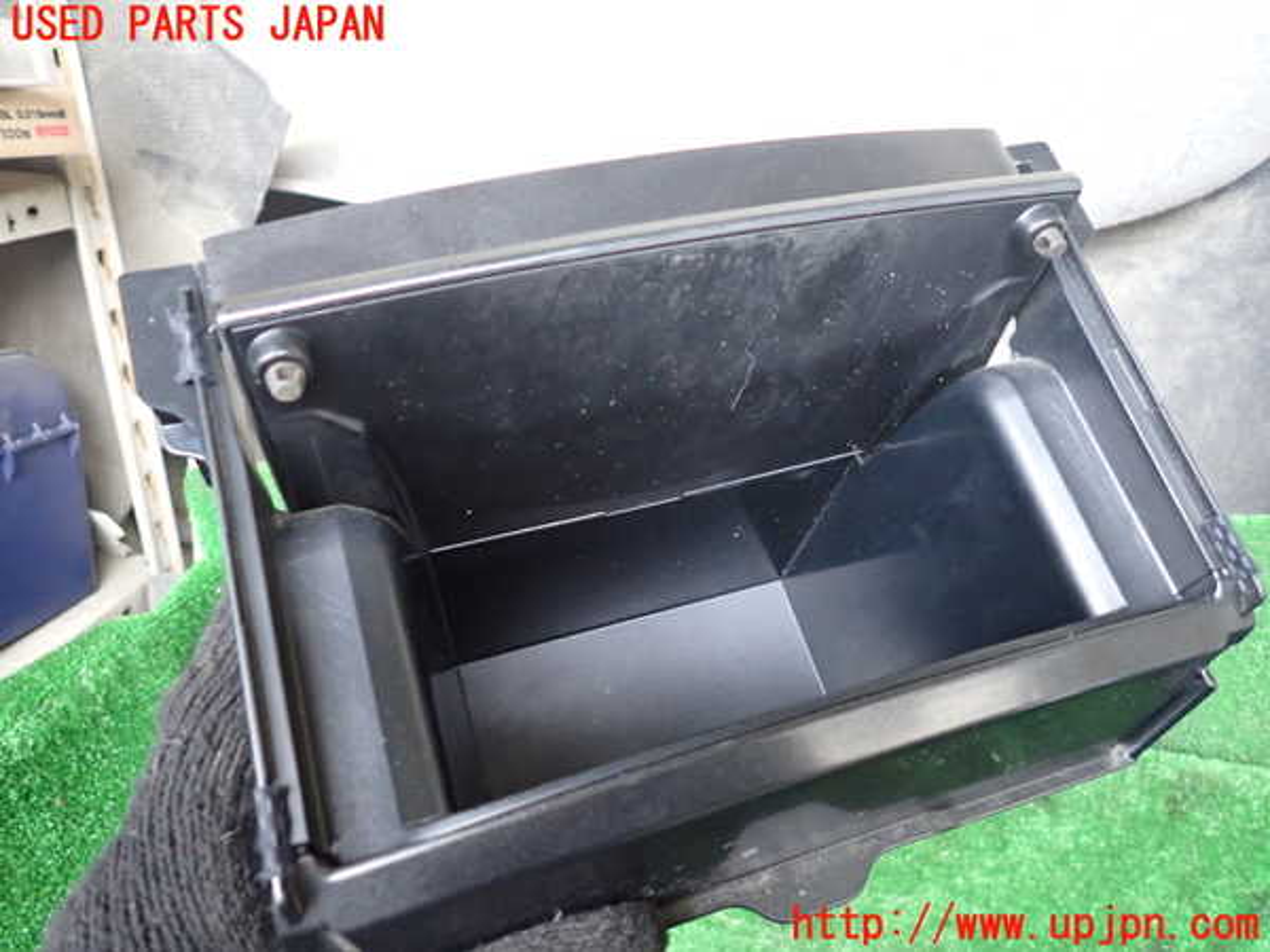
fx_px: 917
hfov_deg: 69.4
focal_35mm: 25
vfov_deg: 54.9
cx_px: 635
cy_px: 476
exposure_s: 1/30
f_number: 2
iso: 640
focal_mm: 4.5
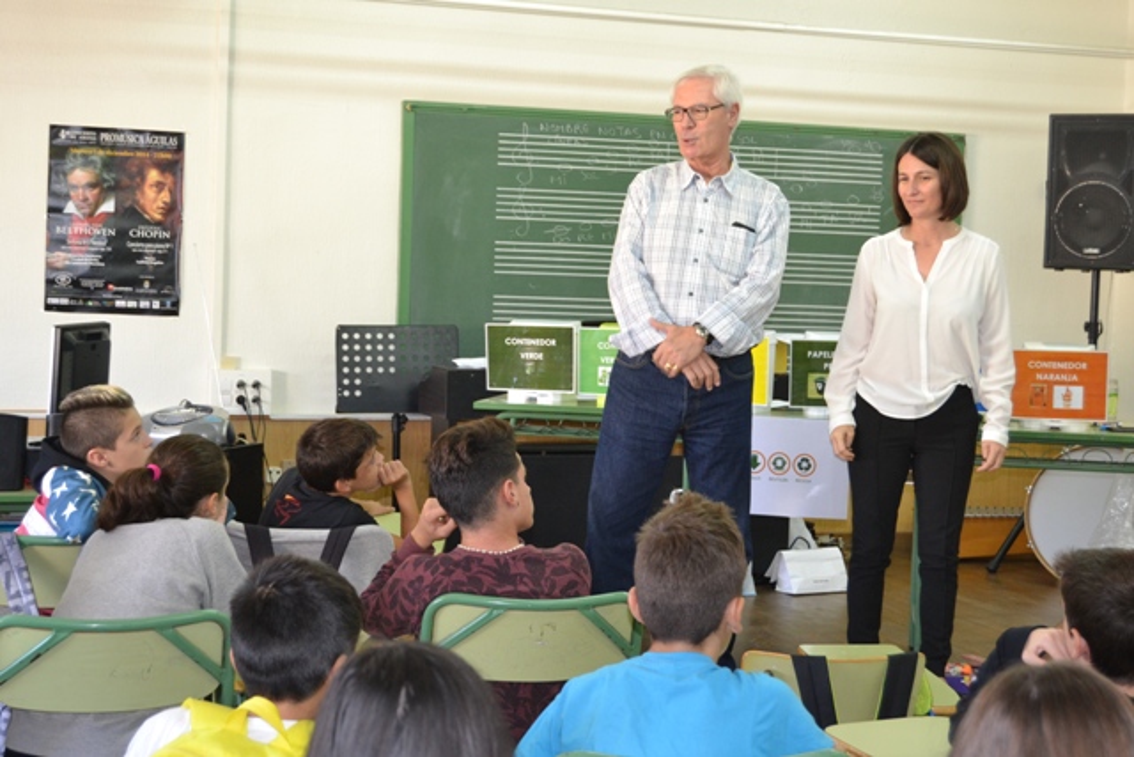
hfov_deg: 35.0
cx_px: 567
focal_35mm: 57
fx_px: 1796
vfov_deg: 23.8
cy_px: 378
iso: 1100
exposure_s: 1/60
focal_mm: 38
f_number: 4.8
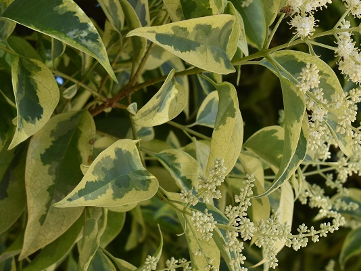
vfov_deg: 11.1
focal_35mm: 134
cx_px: 235
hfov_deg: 14.7
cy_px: 86
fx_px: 1395
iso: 280
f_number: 8
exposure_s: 1/250
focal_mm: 55
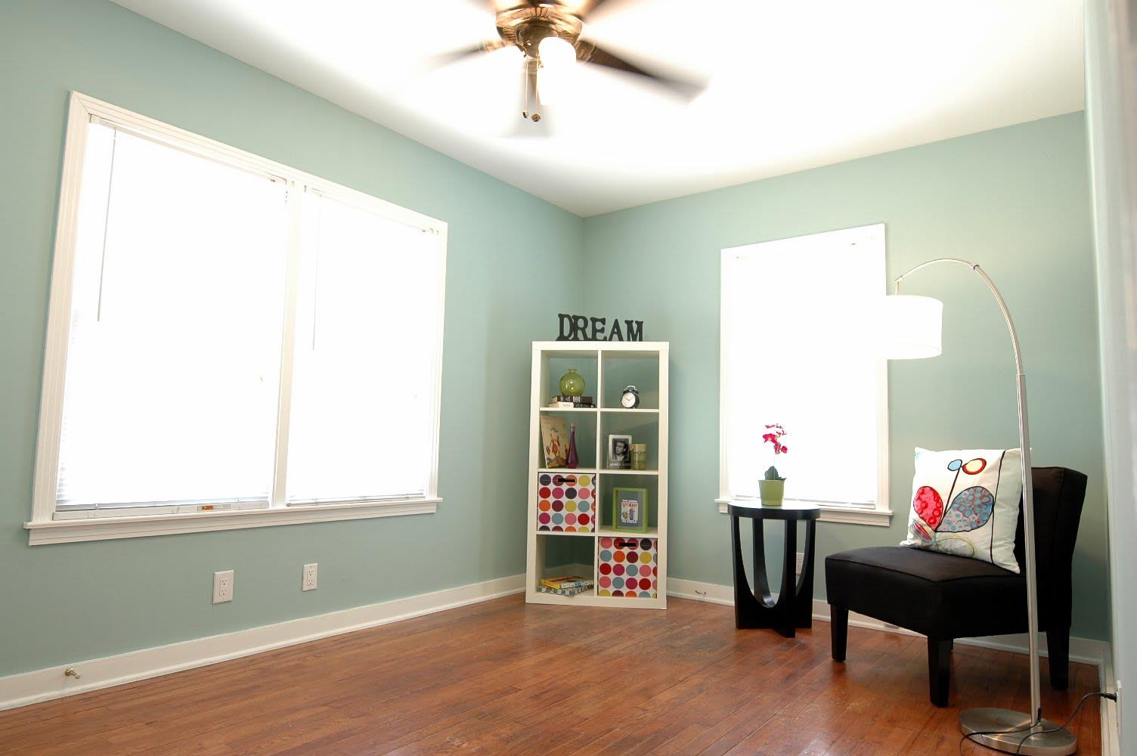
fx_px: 663
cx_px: 568
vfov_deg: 59.4
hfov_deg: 81.3
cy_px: 378
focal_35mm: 21
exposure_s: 1/40
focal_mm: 14
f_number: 3.2
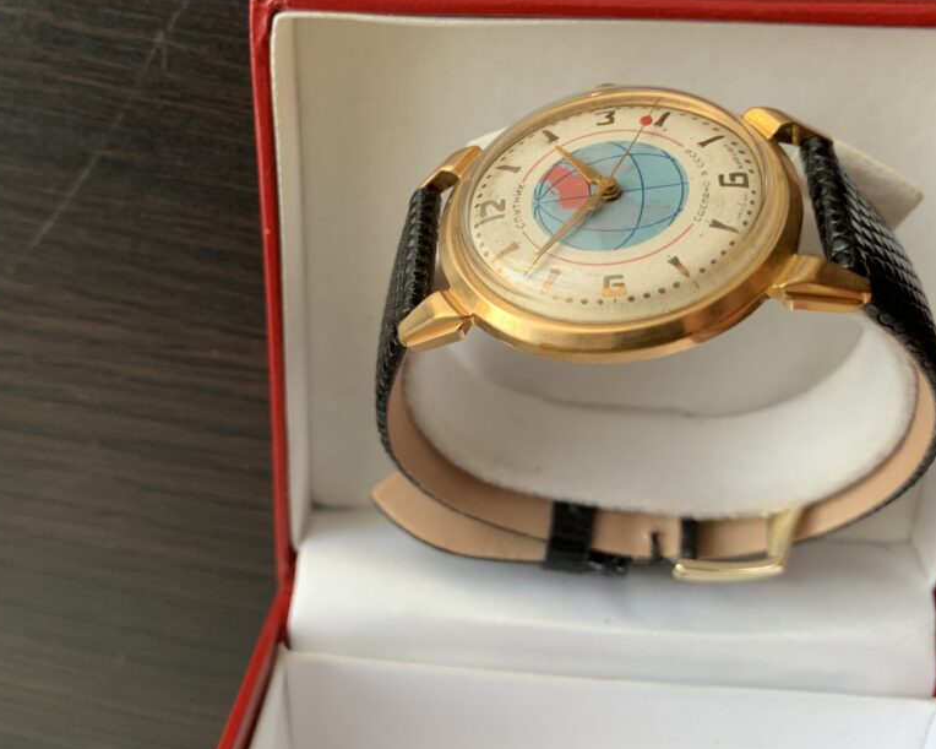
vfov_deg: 43.2
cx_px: 435
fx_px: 942
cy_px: 303
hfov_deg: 52.8
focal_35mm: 34
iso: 250
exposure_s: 1/60
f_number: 1.8
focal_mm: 4.25
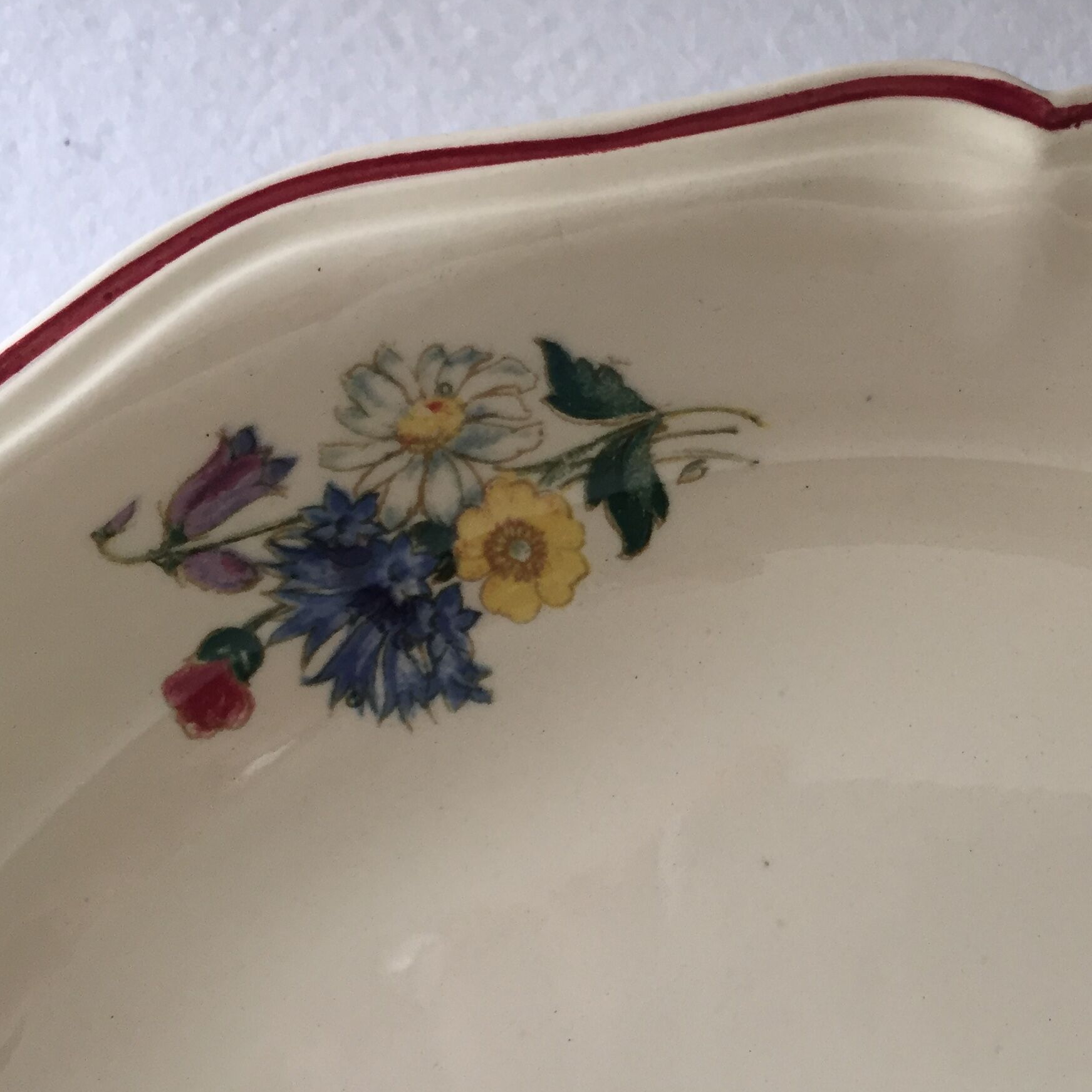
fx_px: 1713
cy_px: 570
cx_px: 781
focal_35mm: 48
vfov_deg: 35.3
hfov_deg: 34.8
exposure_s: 1/33
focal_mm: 4.15
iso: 50
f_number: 2.2
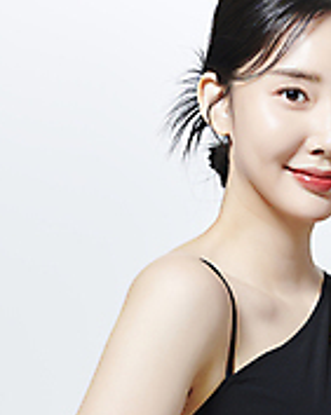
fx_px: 2738
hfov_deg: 6.9
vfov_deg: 8.7
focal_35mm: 223
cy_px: 256
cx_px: 278
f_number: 13
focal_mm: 105
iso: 64
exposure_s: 1/125
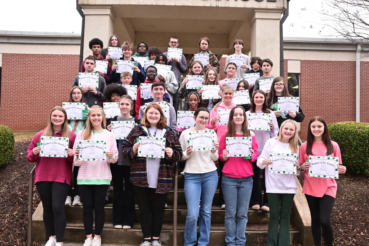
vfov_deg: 43.6
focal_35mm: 30
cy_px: 123
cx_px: 184
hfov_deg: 61.9
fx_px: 308
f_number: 11
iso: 1100
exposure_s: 1/60
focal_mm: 20
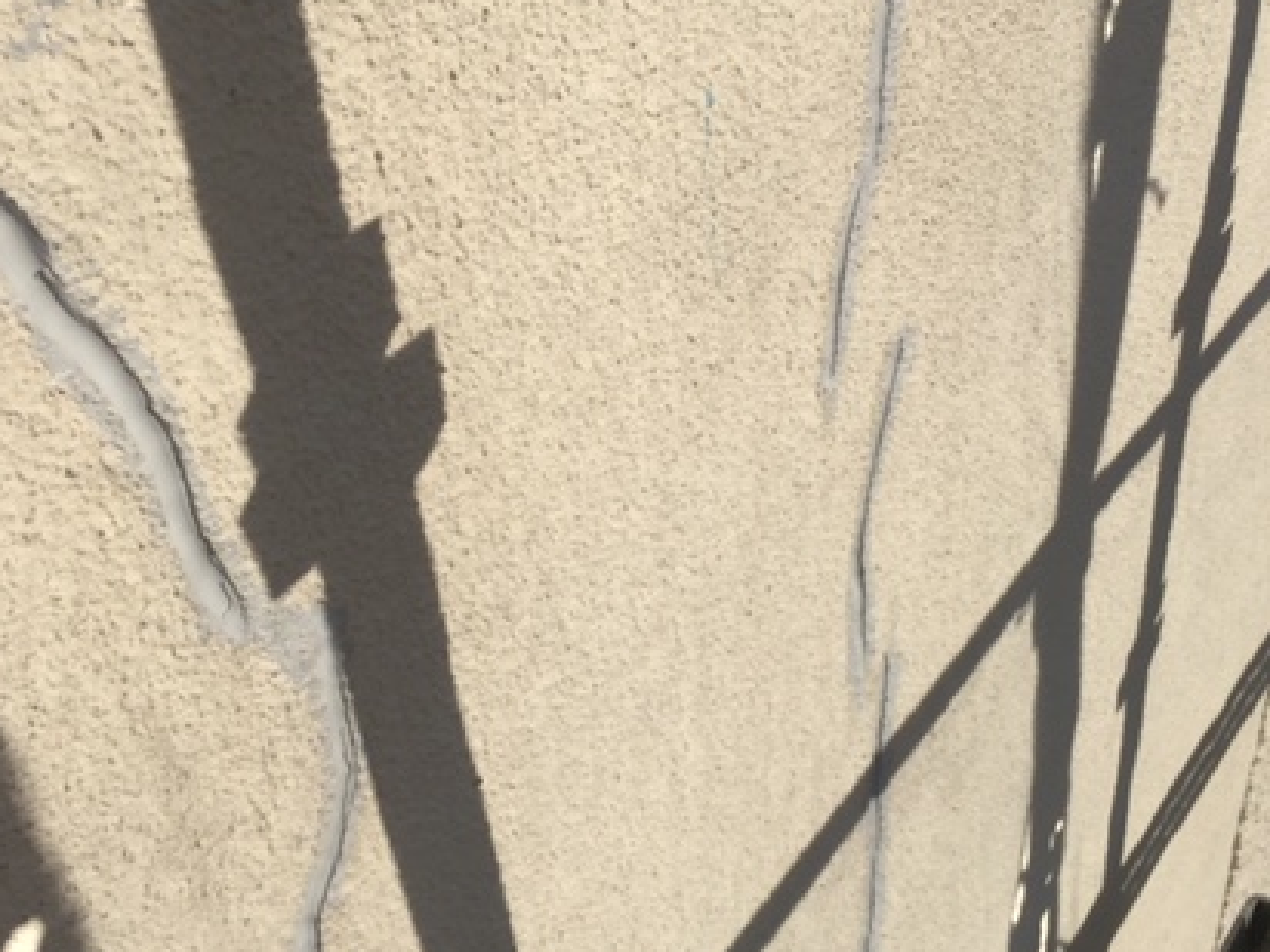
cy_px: 450
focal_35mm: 45
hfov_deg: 42.0
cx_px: 555
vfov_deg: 32.2
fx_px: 1651
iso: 32
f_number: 2.2
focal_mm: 4.15
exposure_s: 1/1582
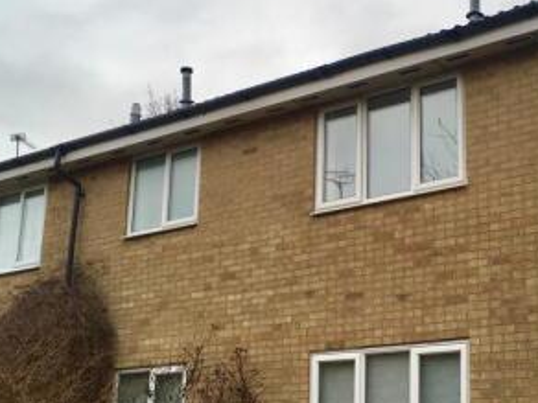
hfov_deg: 32.7
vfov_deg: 25.1
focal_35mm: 58
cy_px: 255
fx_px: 901
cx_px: 390
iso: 25
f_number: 2.2
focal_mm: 4.15
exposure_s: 1/143
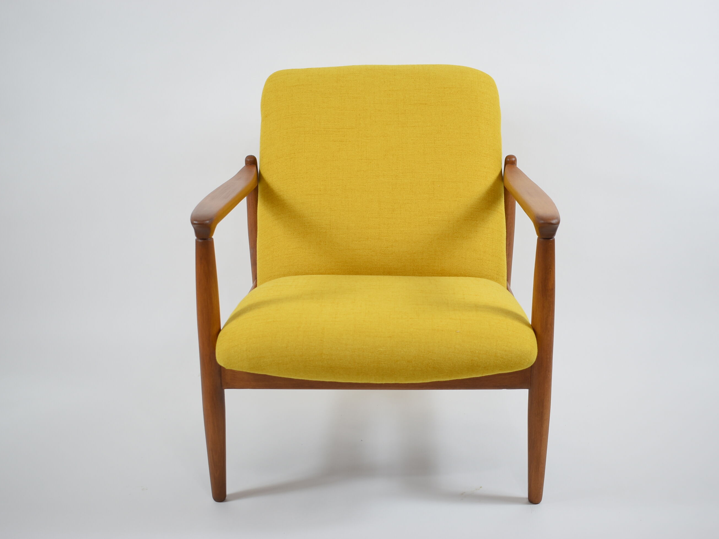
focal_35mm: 45
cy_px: 270
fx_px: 925
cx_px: 381
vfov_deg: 32.5
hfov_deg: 42.4
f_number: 4
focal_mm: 27
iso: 100
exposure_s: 1/20
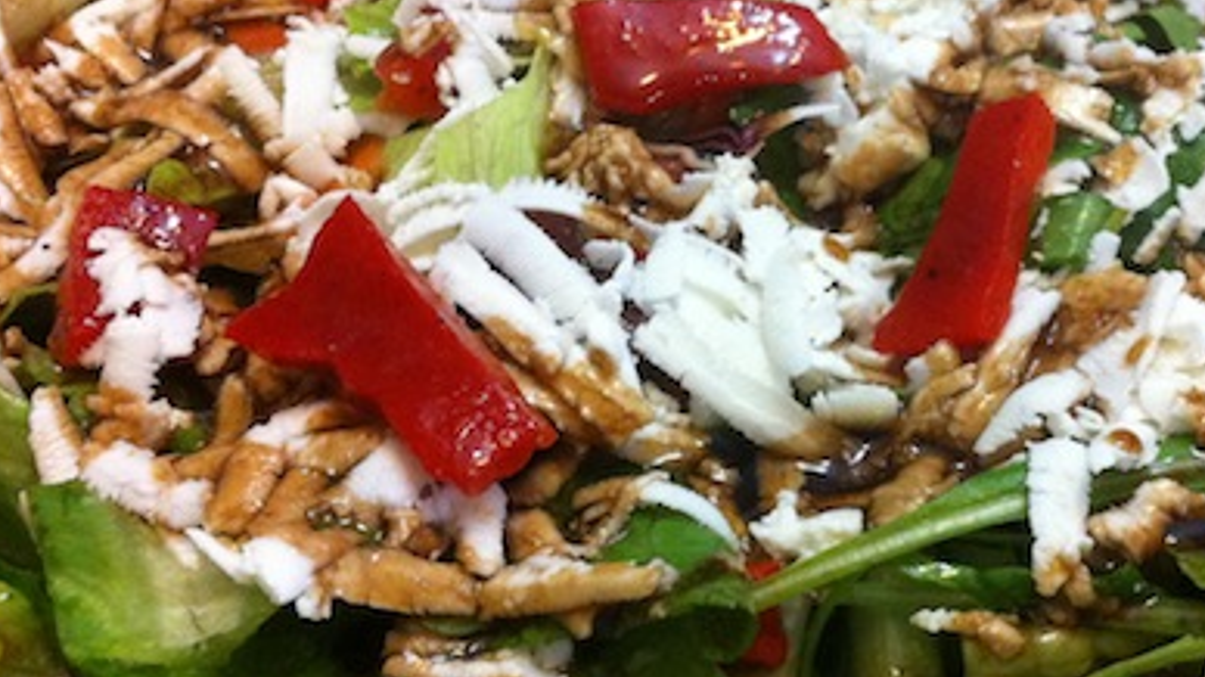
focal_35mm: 59
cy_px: 286
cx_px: 792
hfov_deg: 35.2
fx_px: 1885
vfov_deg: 20.4
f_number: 2.8
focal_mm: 3.85
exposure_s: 1/15
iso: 400
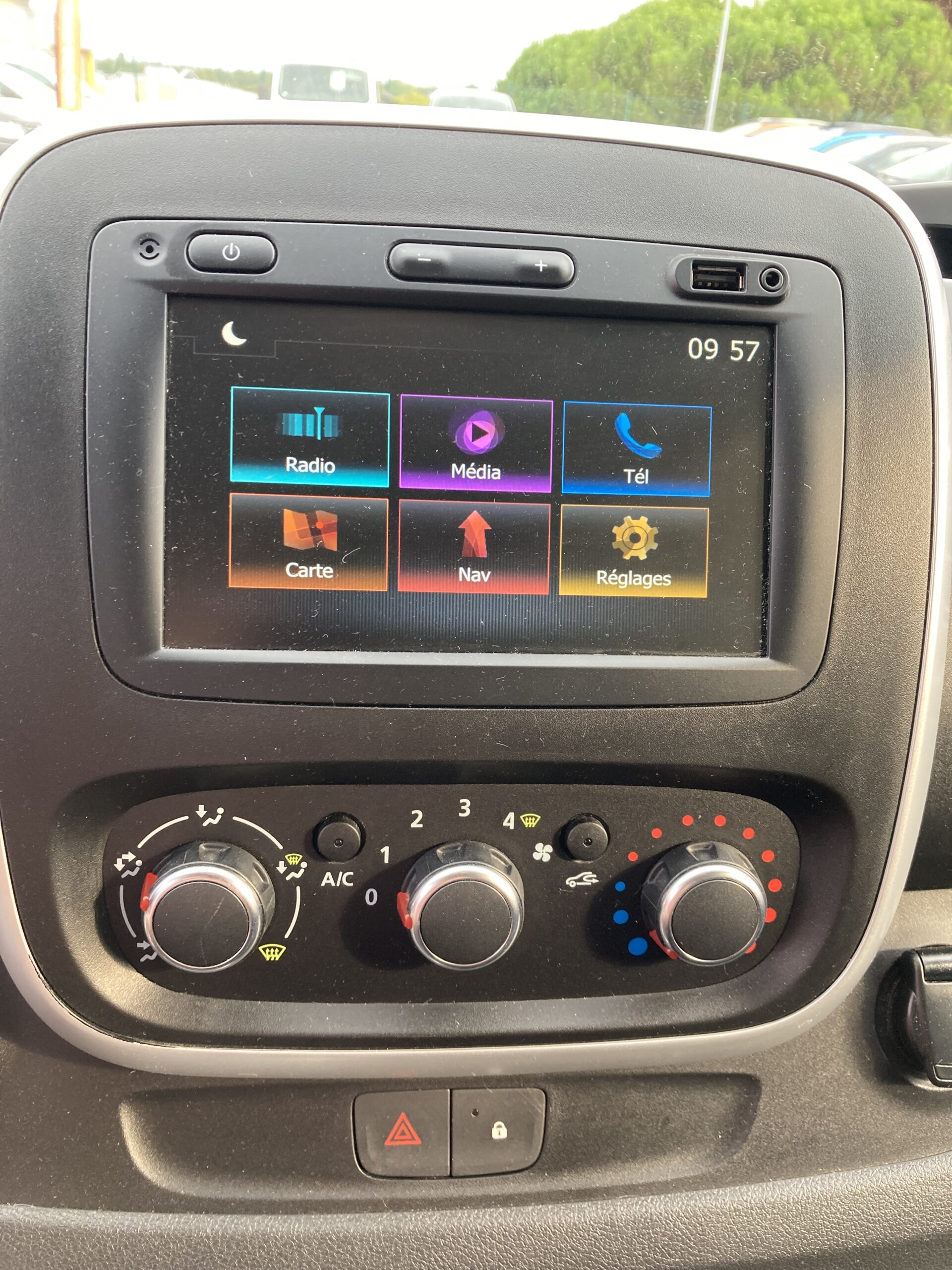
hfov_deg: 49.7
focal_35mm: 28
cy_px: 635
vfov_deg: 63.4
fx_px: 1027
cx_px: 476
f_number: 1.8
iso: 80
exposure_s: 1/117
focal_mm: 3.99
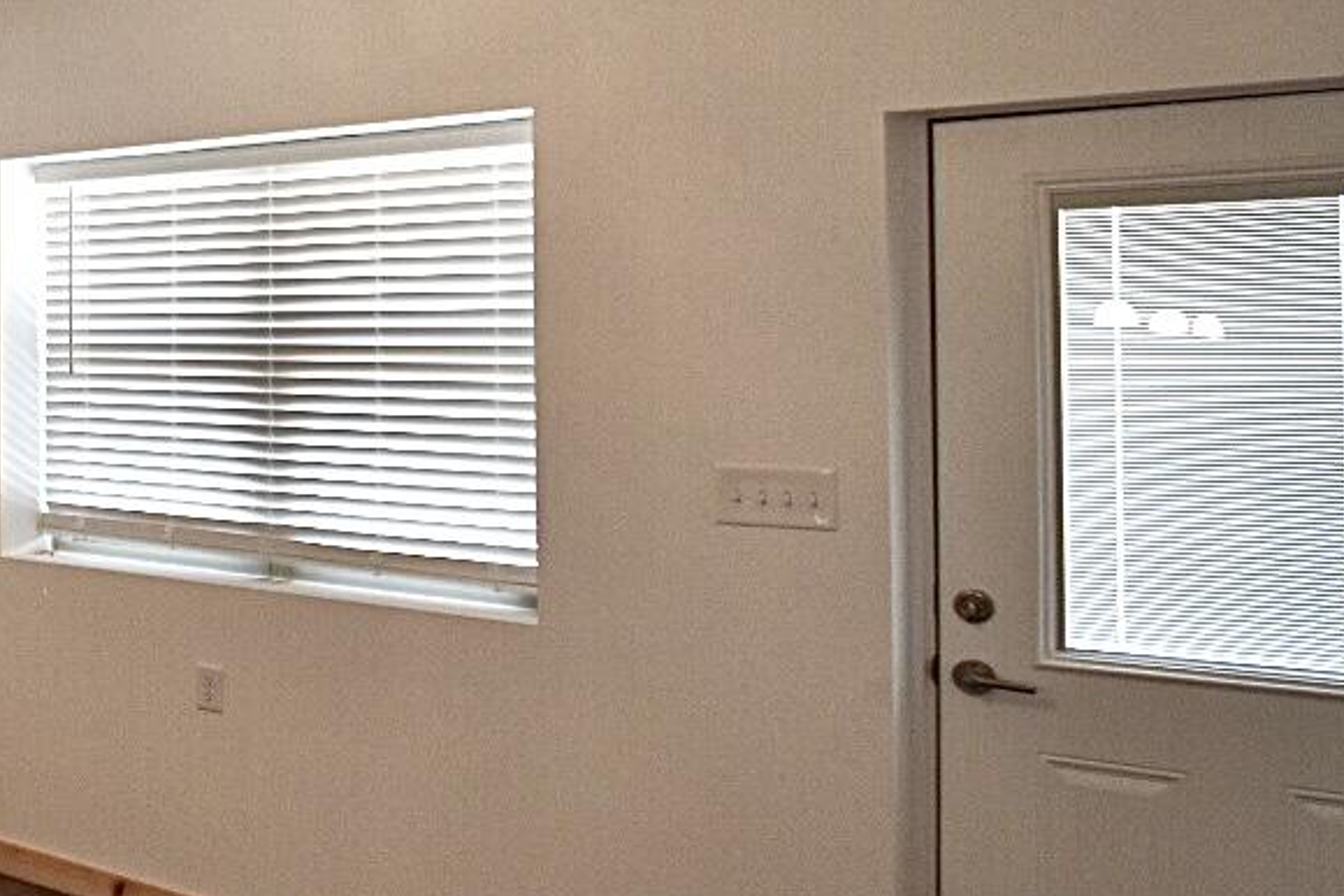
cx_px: -388
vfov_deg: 31.7
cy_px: 318
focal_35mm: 42
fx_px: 1568
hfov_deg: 34.0
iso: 400
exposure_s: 1/80
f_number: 4.5
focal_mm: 10
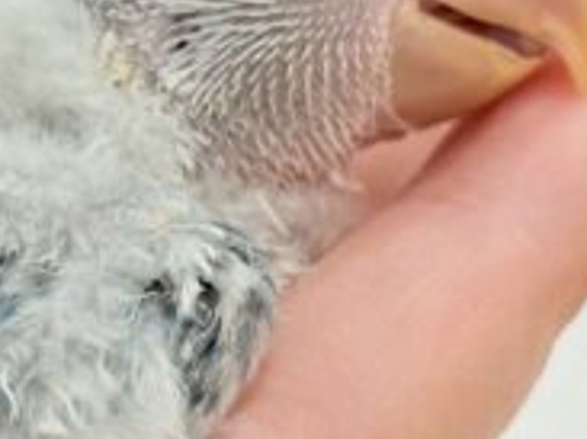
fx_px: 3084
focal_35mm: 182
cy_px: 170
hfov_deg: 10.8
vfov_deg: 8.1
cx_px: -35
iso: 100
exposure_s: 1/100
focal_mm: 5.96
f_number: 1.6
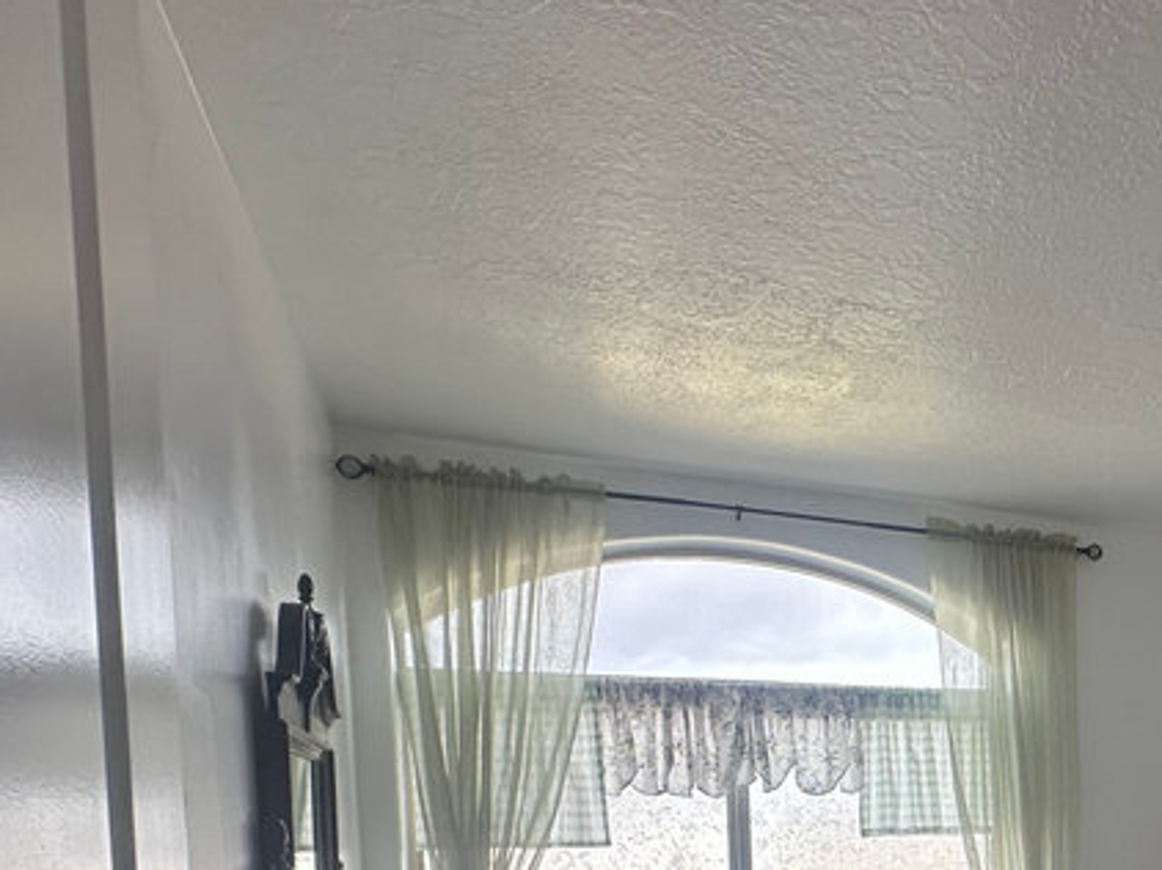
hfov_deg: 45.5
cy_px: 873
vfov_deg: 37.3
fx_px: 1141
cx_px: 1165
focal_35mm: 34
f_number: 2.2
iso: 40
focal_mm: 2.22
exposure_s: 1/280
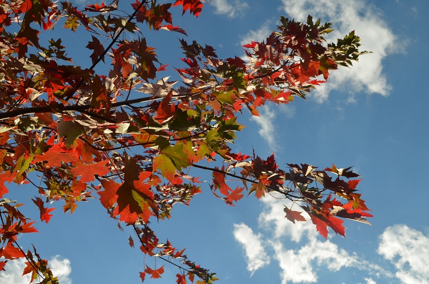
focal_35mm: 48
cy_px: 142
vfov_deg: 27.9
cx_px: 214
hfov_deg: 41.2
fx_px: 571
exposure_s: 1/250
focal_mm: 32
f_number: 8
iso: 100
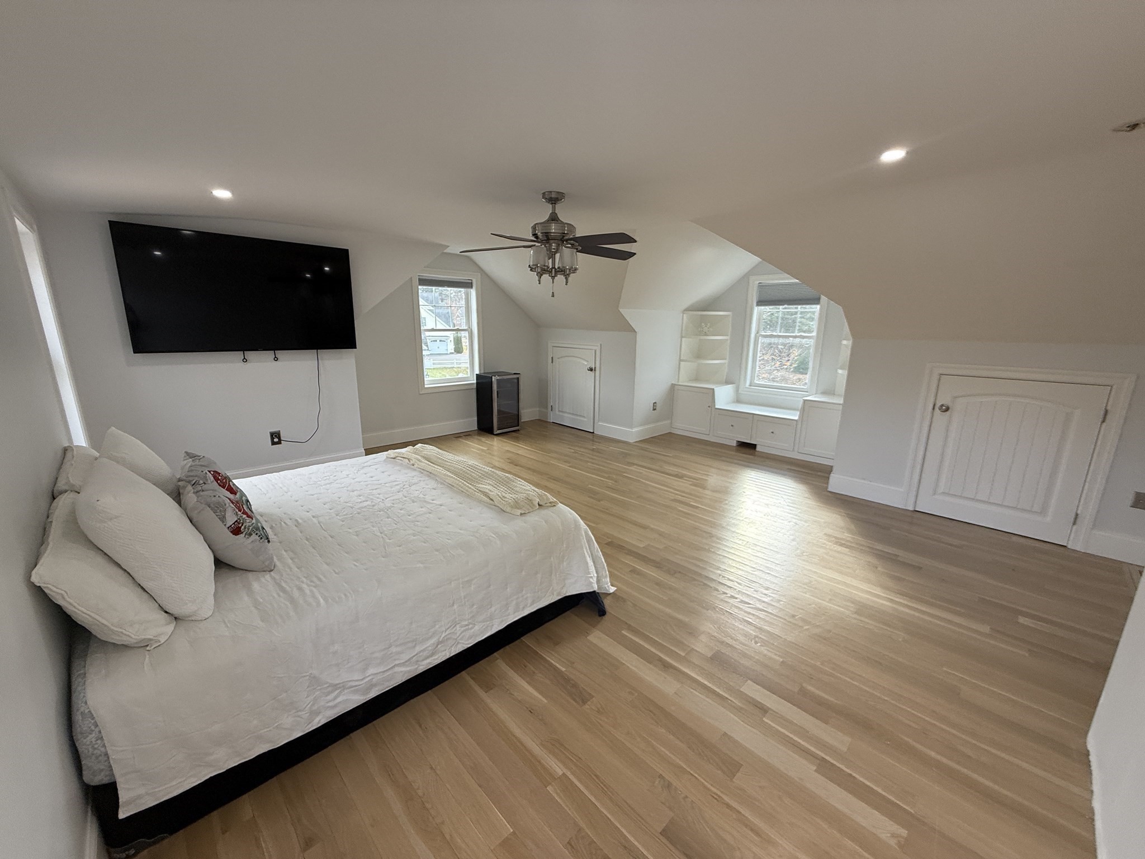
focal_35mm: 14
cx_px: 572
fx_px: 463
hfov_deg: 102.1
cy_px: 430
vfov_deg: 85.7
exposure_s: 1/99
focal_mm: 2.22
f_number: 2.2
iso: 80
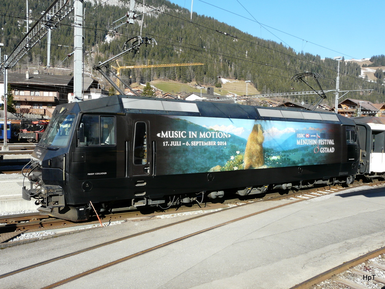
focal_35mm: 30
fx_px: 334
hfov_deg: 60.0
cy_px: 144
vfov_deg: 46.8
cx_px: 192
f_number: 5.6
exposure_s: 1/250
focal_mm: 4.9
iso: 100
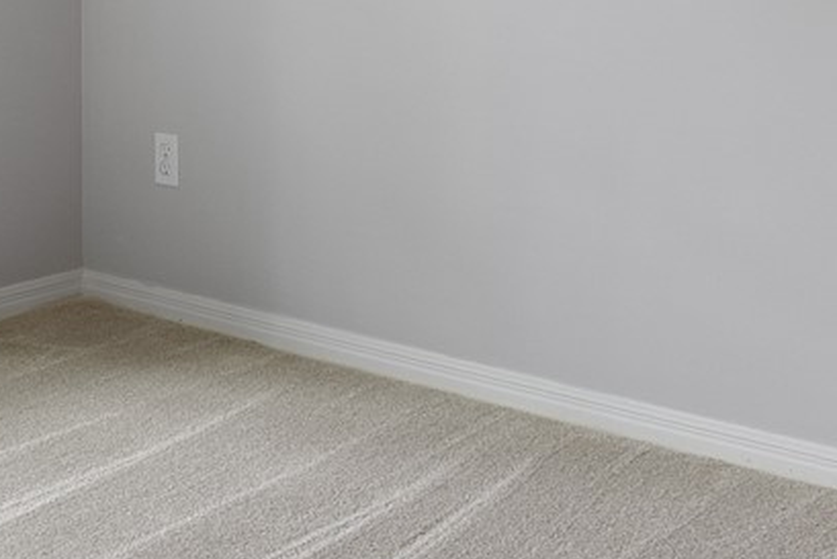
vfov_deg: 14.7
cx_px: 391
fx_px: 1977
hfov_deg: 23.9
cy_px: -326
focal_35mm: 85
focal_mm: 16
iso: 400
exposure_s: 1/10
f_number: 6.3
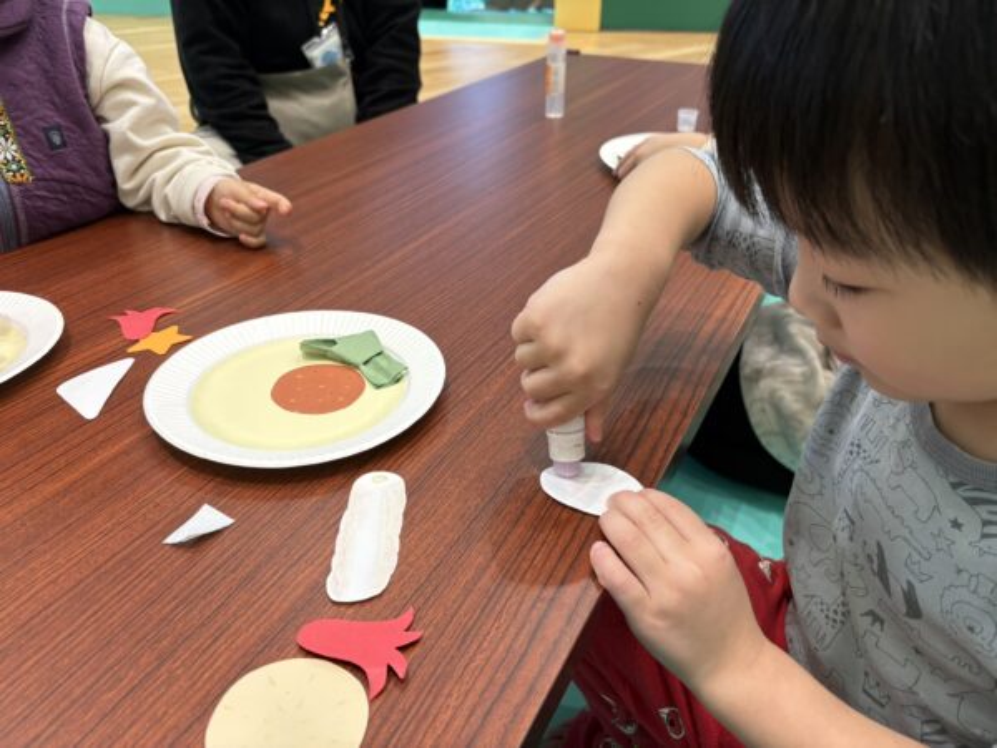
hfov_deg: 67.3
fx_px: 749
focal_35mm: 26
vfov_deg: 53.1
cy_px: 374
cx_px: 498
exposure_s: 1/122
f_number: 1.6
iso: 125
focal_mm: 5.96
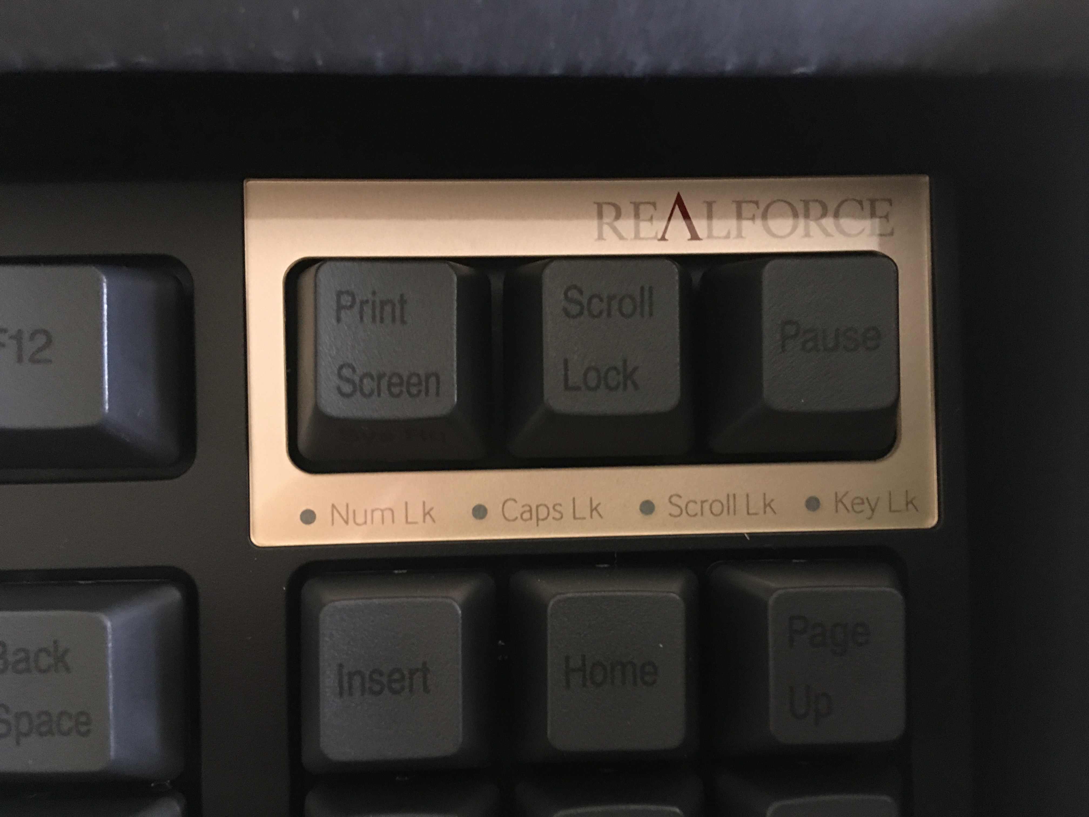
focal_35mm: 29
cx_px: 544
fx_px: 912
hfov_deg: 61.7
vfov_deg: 48.2
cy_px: 408
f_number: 2.2
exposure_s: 1/4
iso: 125
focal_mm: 4.15
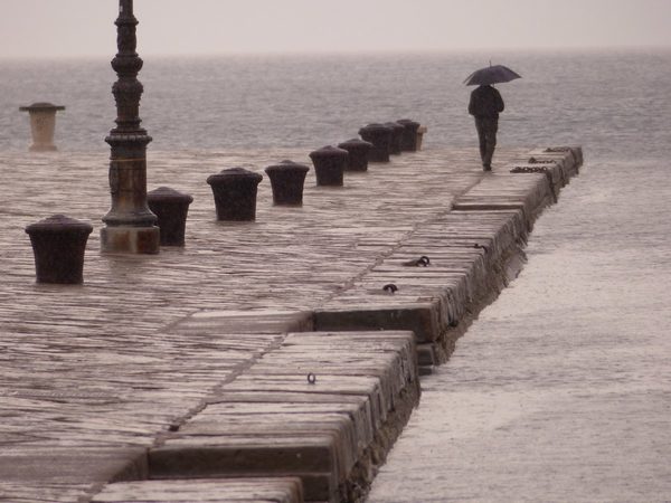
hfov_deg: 3.3
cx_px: 336
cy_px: 252
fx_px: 11630
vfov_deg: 2.5
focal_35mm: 600
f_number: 2.8
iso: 100
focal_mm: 108
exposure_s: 1/400
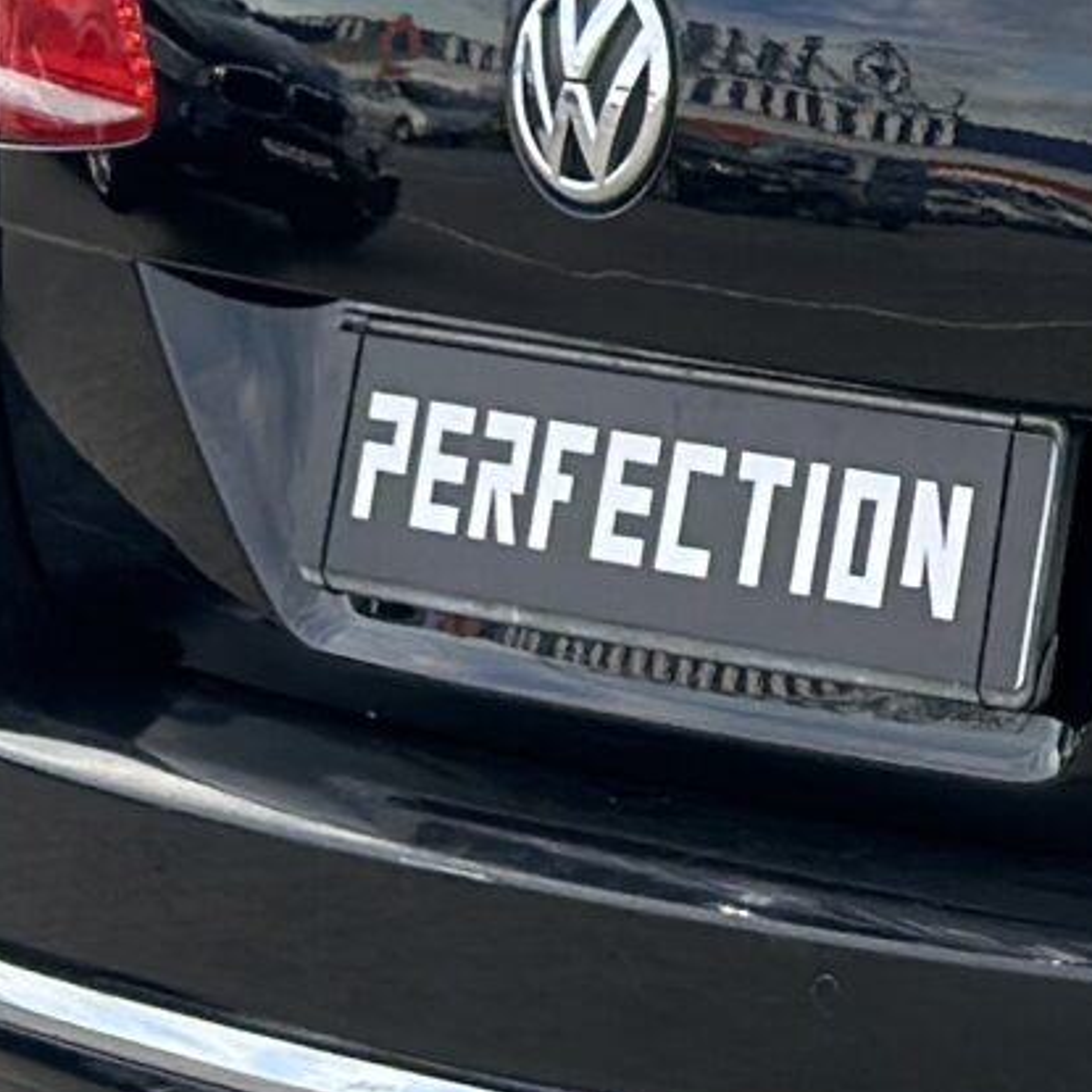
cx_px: 3065
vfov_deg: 6.7
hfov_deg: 6.2
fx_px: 9351
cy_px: 163
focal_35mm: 262
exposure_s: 1/555
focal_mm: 6.86
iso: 80
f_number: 1.78
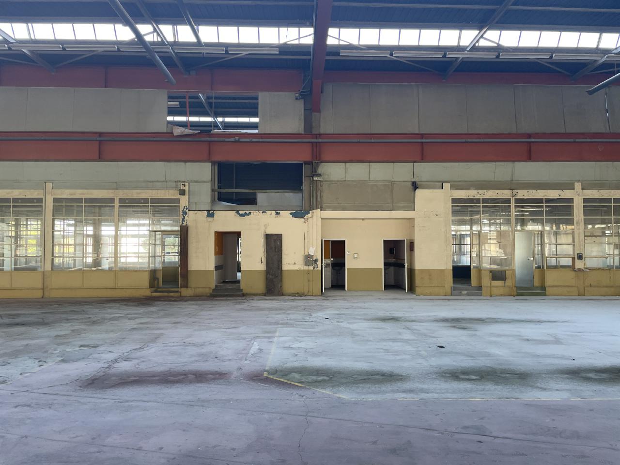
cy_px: 232
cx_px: 310
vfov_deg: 53.1
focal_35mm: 26
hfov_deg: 67.3
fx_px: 466
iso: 80
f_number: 1.6
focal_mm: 4.2
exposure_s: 1/121
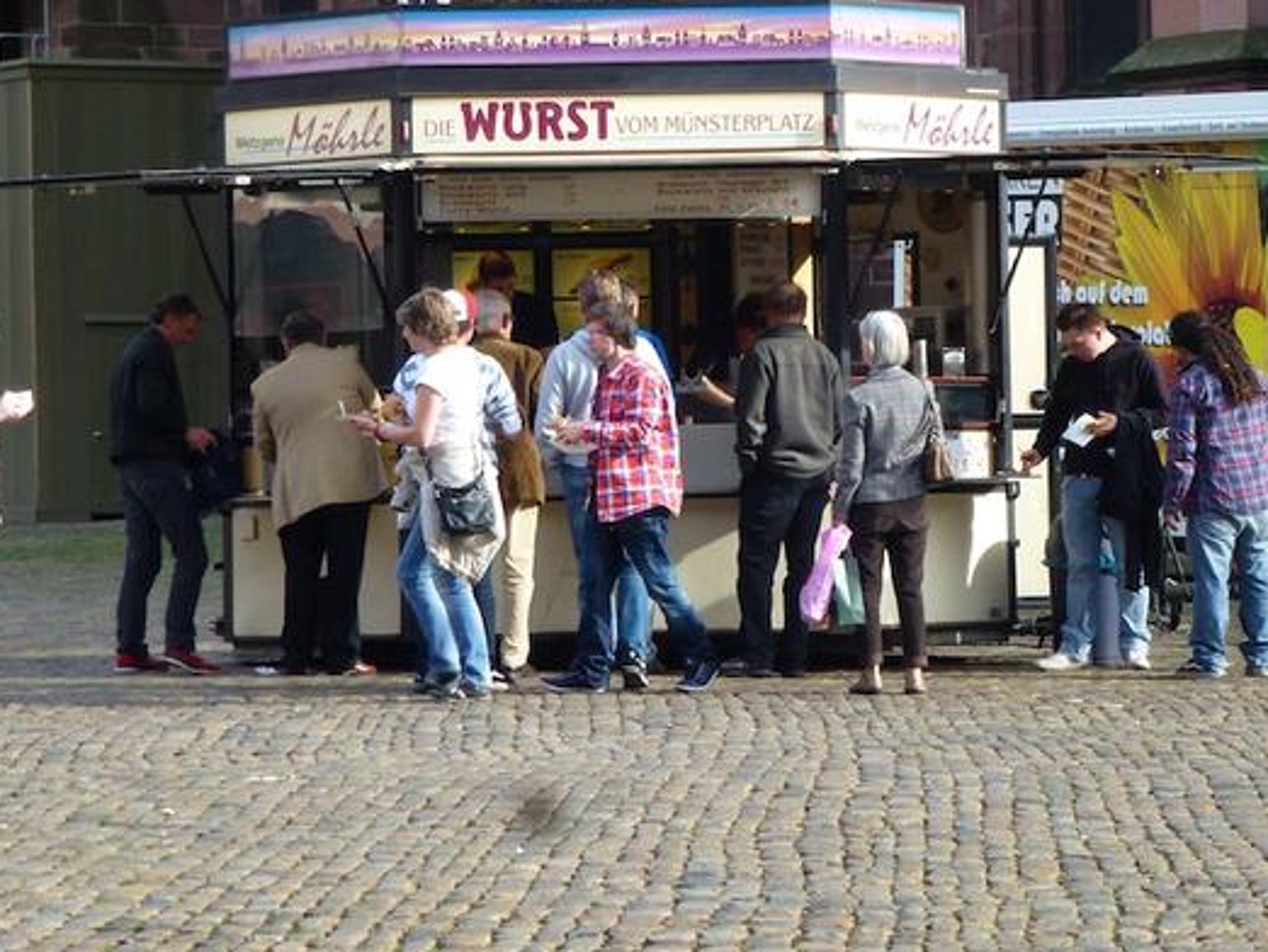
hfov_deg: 12.1
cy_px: 384
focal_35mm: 163
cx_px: 649
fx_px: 5974
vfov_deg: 9.1
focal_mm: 21.7
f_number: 5.1
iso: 100
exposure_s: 1/125
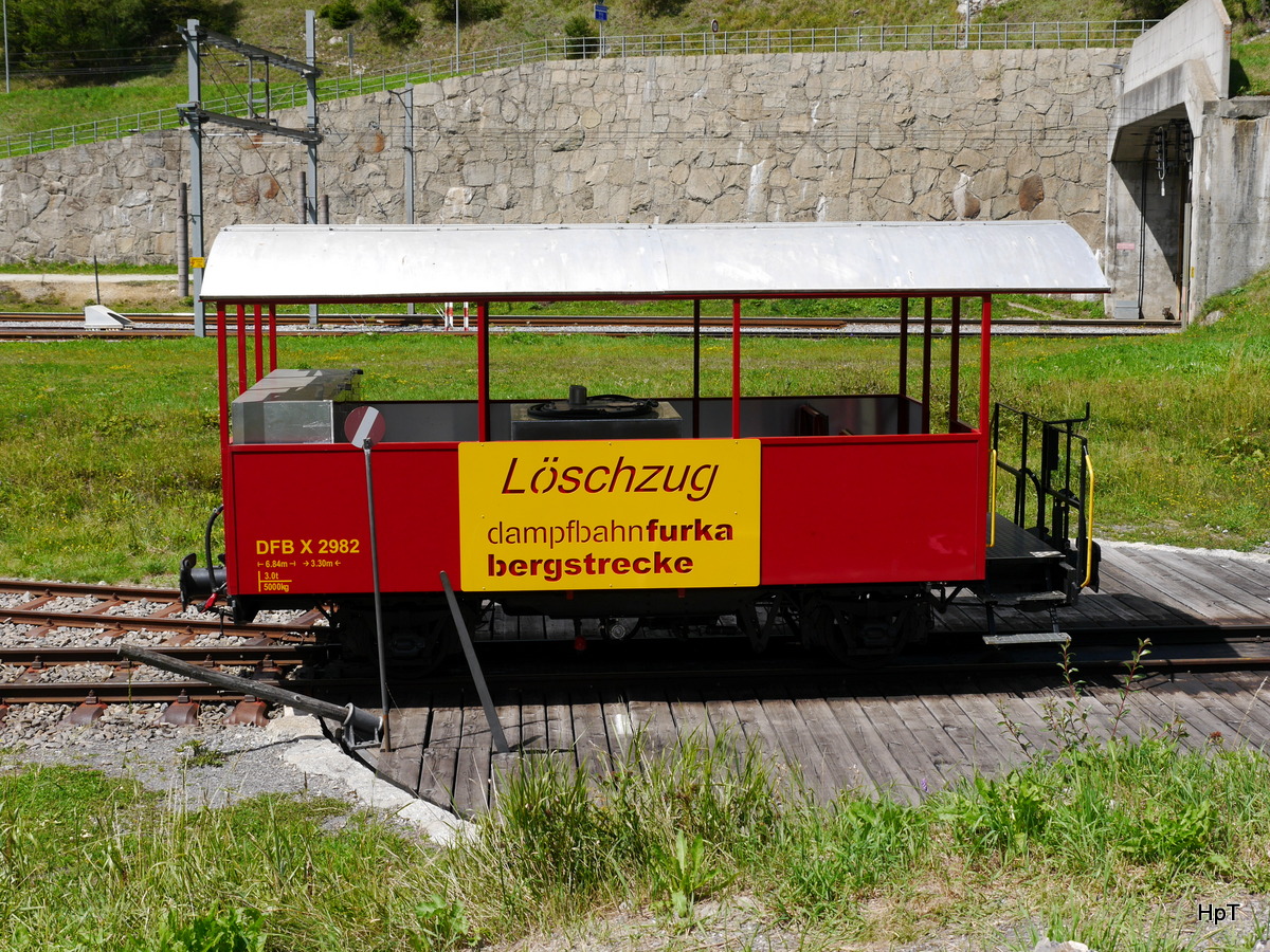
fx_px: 1834
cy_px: 476
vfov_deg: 29.1
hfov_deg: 38.2
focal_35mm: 50
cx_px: 635
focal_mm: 25
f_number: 9
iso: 160
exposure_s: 1/320
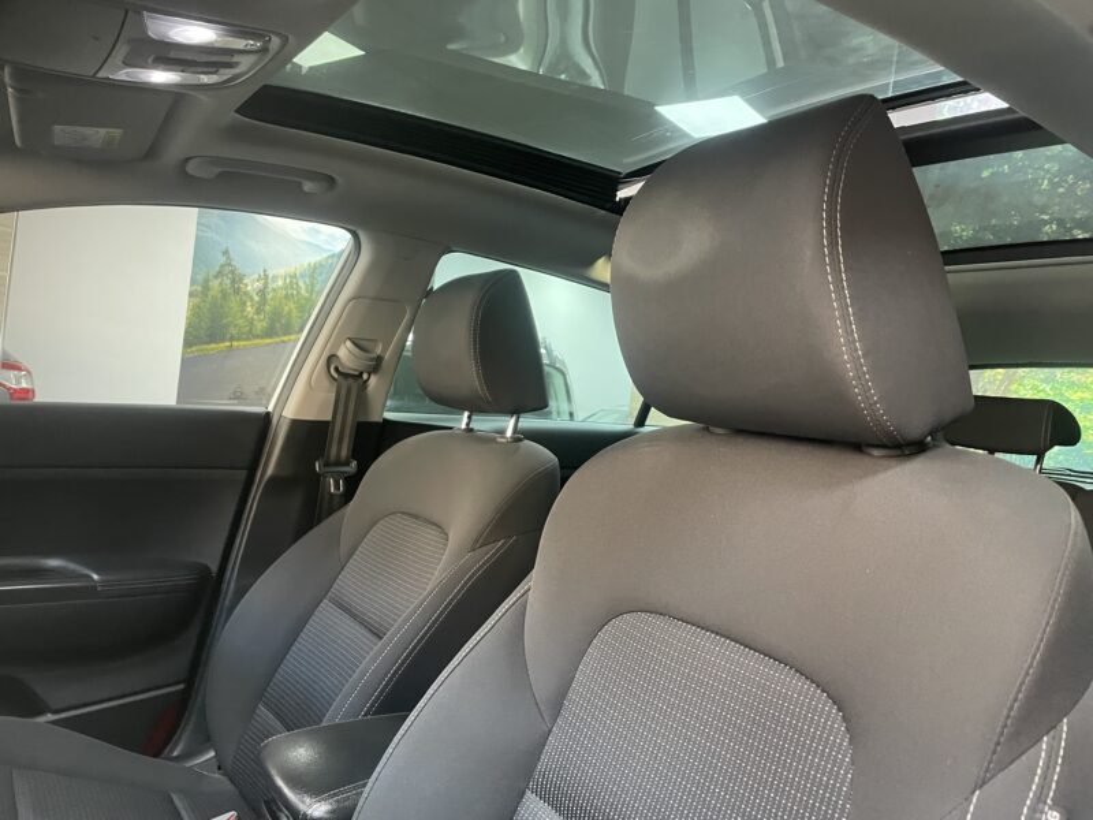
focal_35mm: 26
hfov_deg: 67.3
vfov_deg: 53.1
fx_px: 821
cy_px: 410
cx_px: 546
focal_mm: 4.2
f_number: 1.6
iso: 400
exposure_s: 1/33
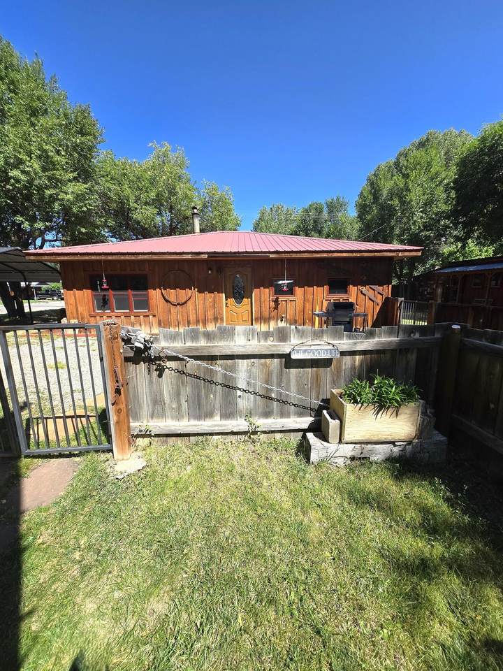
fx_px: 252
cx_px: 252
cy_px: 336
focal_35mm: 13
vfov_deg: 106.2
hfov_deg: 89.9
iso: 25
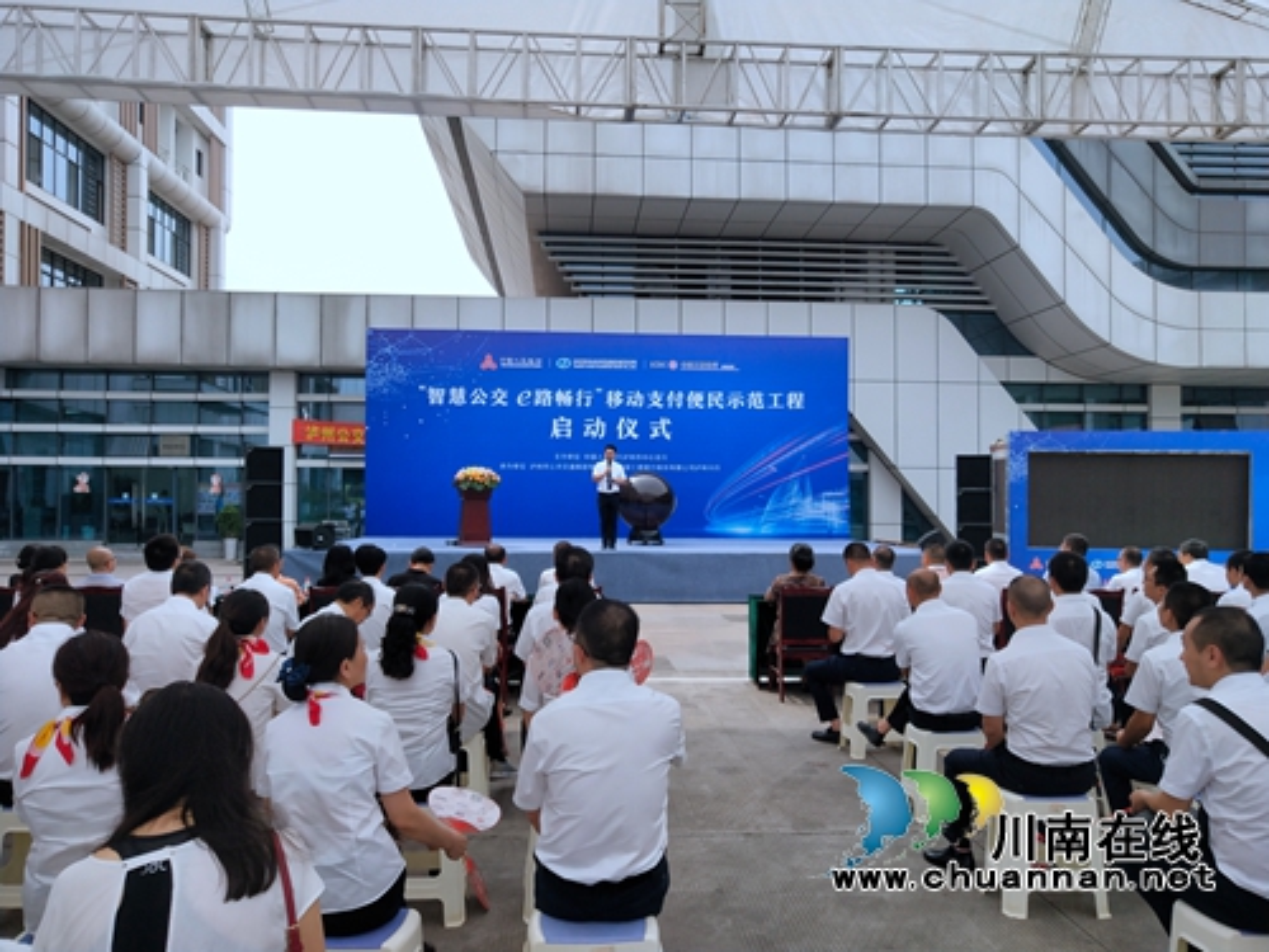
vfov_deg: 46.8
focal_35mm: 30
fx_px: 1100
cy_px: 476
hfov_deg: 60.0
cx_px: 634
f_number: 1.8
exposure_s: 1/1477
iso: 126
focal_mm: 3.95
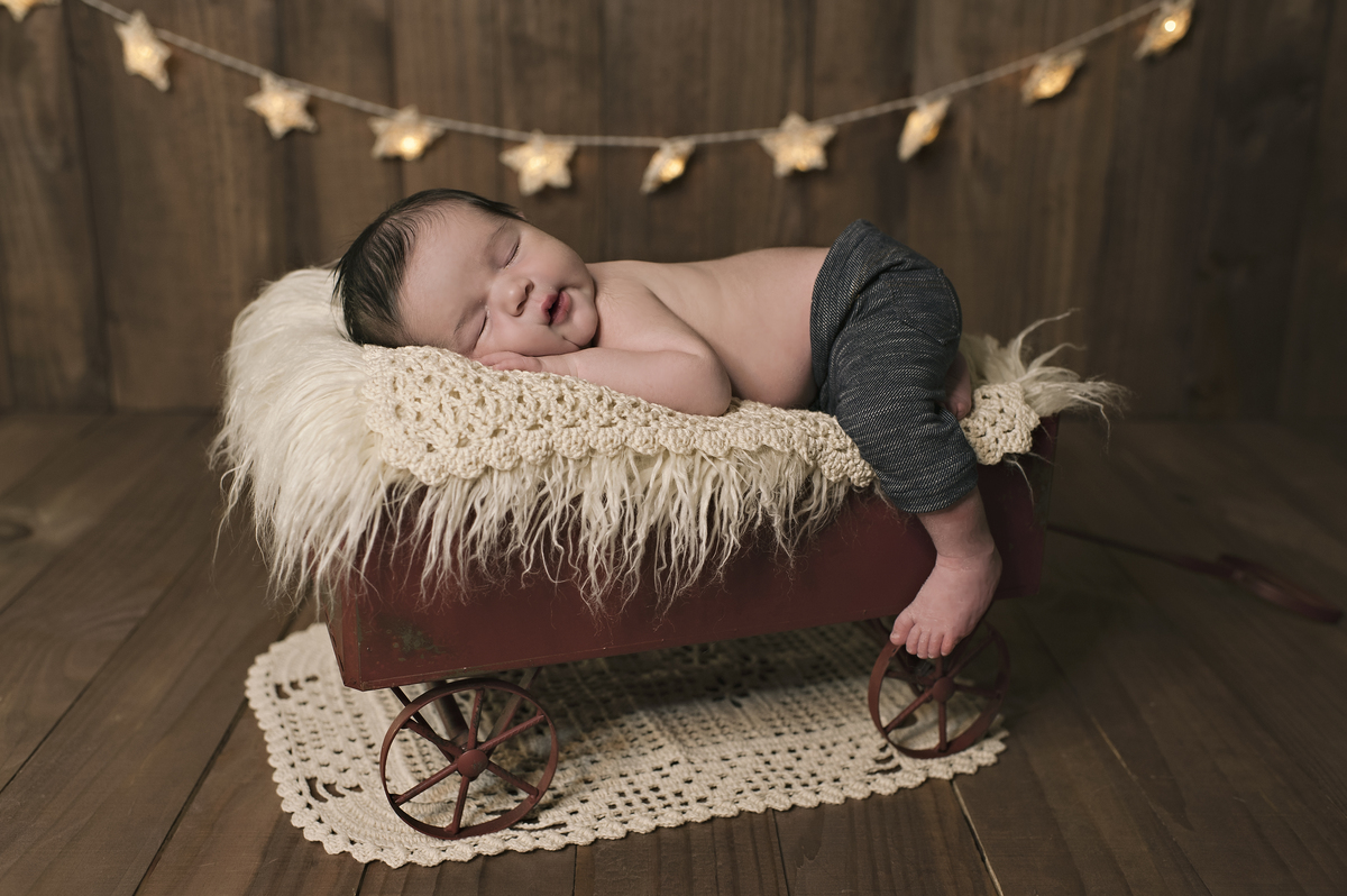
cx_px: 674
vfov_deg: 37.8
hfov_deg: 54.5
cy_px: 448
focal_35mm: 35
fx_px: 1308
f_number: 3.2
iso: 500
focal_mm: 35
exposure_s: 1/125
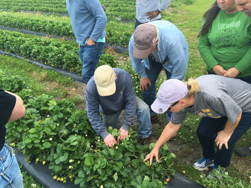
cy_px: 94
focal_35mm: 29
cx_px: 126
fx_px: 210
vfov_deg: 48.2
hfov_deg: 61.7
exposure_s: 1/359
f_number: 2.2
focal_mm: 4.15
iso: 25
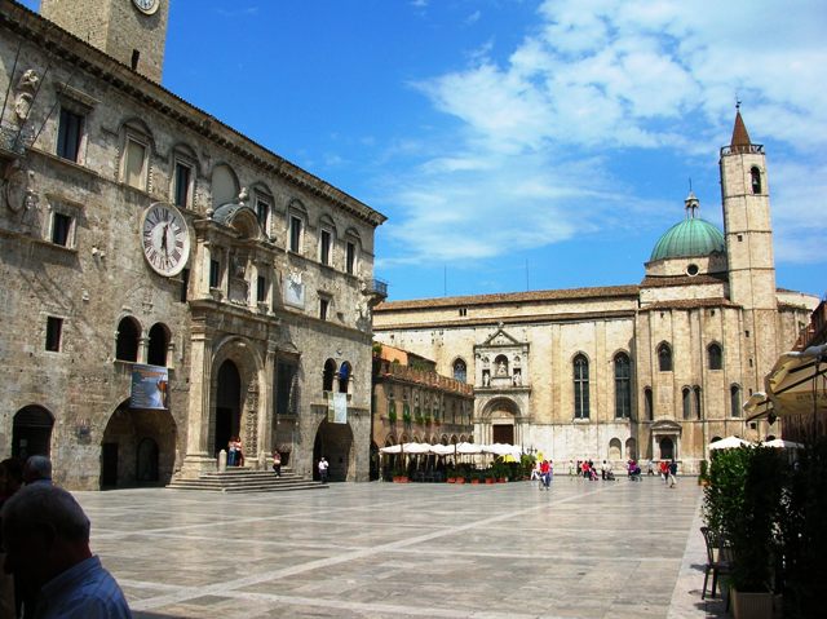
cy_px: 310
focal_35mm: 35
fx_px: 836
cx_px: 414
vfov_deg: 40.6
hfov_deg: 52.7
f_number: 5.6
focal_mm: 5.8
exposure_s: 1/369
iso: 50
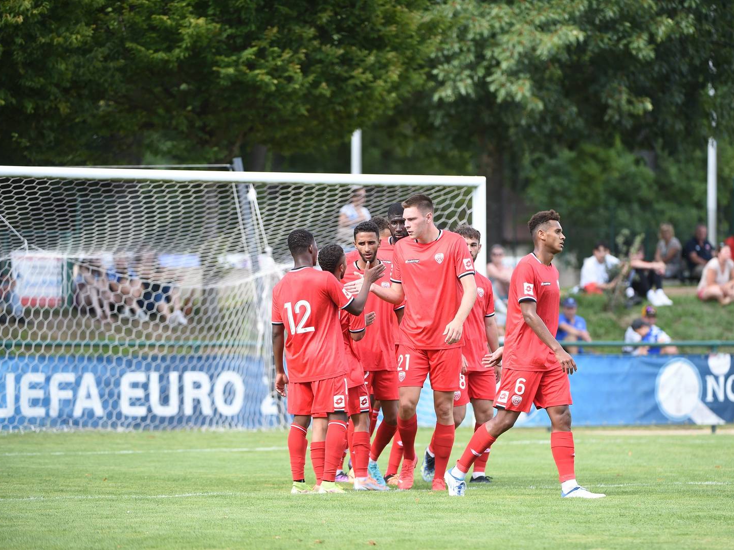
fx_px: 6912
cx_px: 409
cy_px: 276
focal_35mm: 326
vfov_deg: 4.6
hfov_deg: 6.1
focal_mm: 300
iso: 1000
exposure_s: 1/1250
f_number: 4
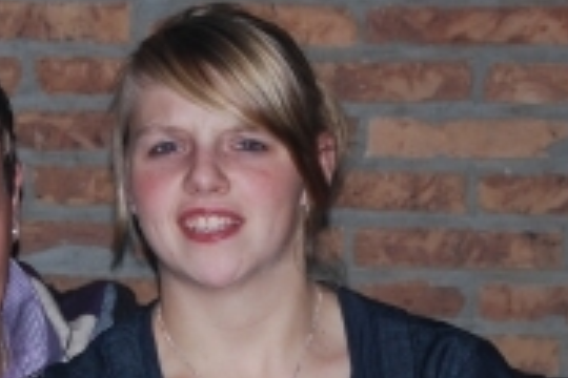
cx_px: 104
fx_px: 4333
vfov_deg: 5.0
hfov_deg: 7.5
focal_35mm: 275
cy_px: 398
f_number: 4
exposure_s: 1/60
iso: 200
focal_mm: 55
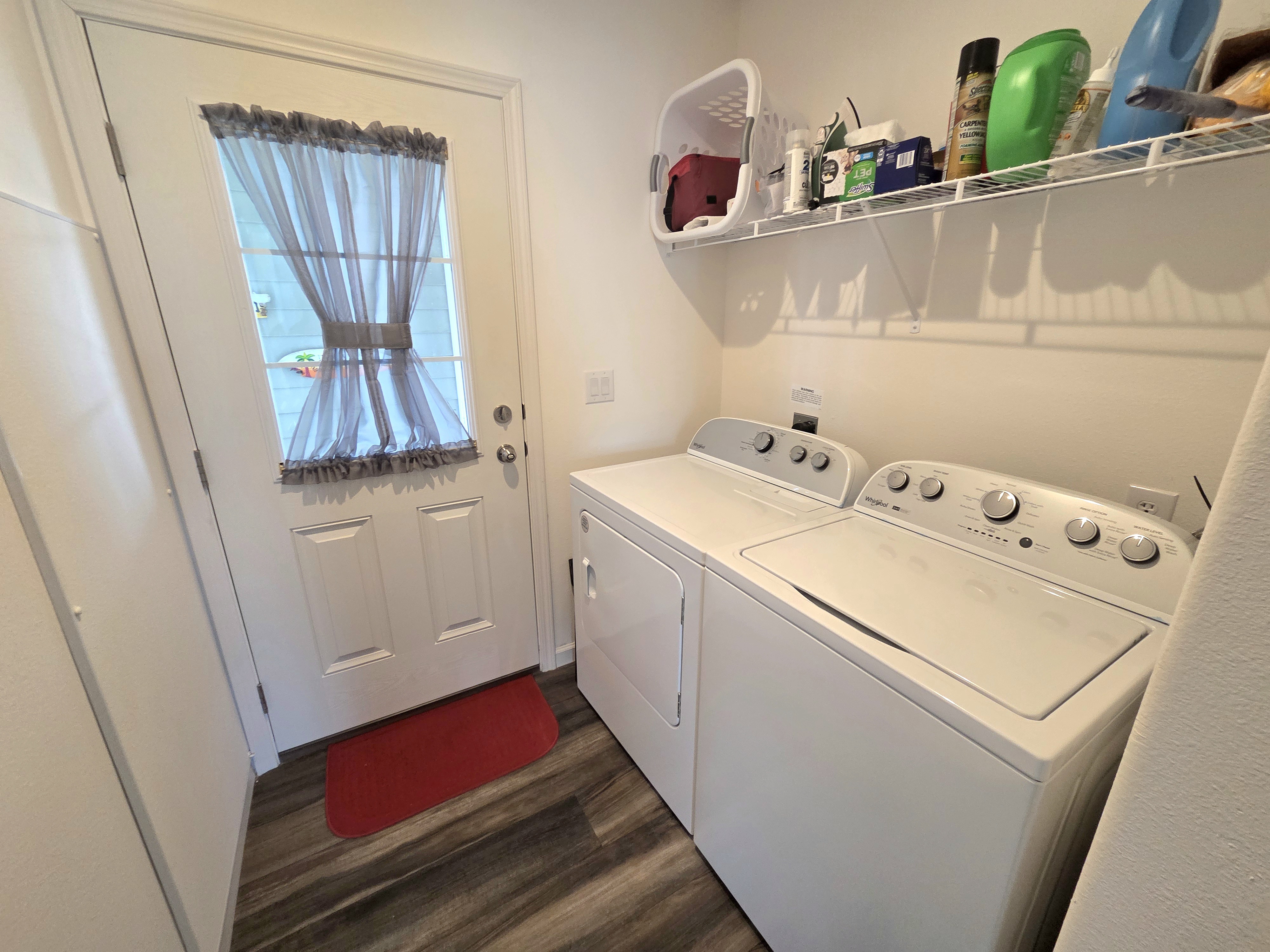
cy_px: 476
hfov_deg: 106.2
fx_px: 477
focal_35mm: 13
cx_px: 635
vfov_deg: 89.9
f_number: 2.2
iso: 400
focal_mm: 2.2
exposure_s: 1/60.2
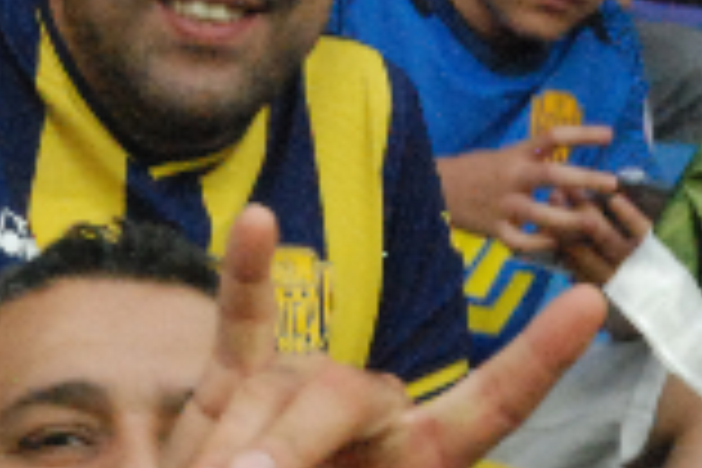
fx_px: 11992
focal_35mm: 615
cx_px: 670
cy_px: 979
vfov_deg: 2.2
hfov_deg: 3.4
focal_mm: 80
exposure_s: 1/60
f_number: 13
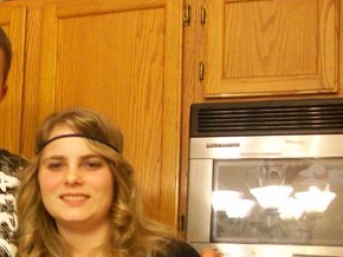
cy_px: 242
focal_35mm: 75
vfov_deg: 19.2
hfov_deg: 25.0
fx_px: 744
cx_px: 21
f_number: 2.8
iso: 271
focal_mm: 5.7
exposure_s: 1/8
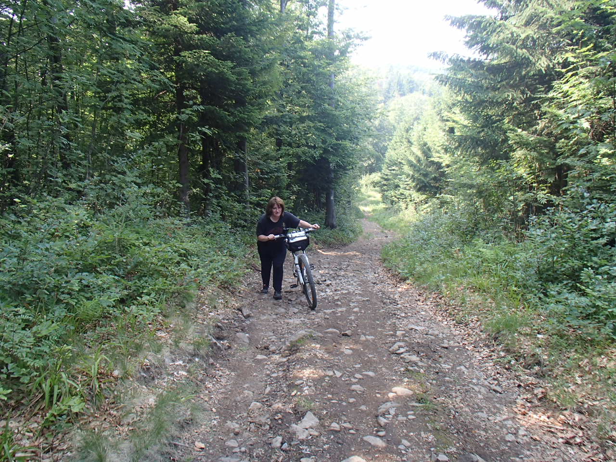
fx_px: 498
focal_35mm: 28
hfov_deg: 63.4
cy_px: 231
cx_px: 308
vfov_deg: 49.7
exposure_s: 1/60
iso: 100
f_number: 3.9
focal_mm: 5
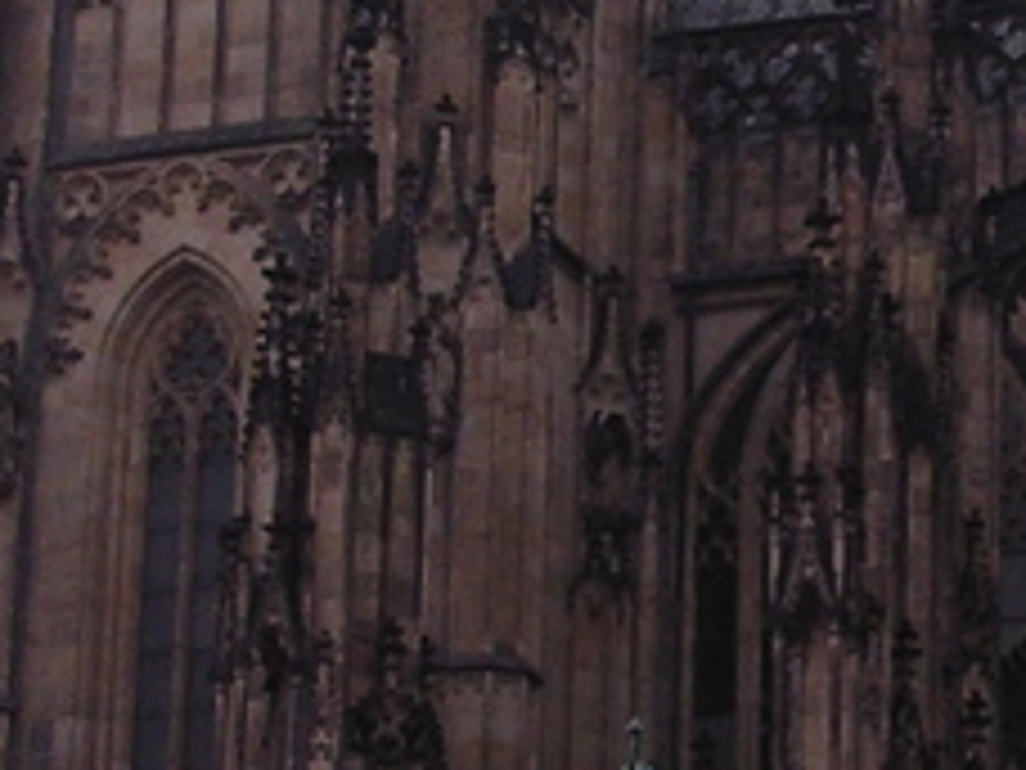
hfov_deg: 11.4
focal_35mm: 171
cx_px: 1138
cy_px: 585
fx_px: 5068
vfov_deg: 8.7
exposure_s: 1/352
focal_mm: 5.8
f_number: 2.8
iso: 100
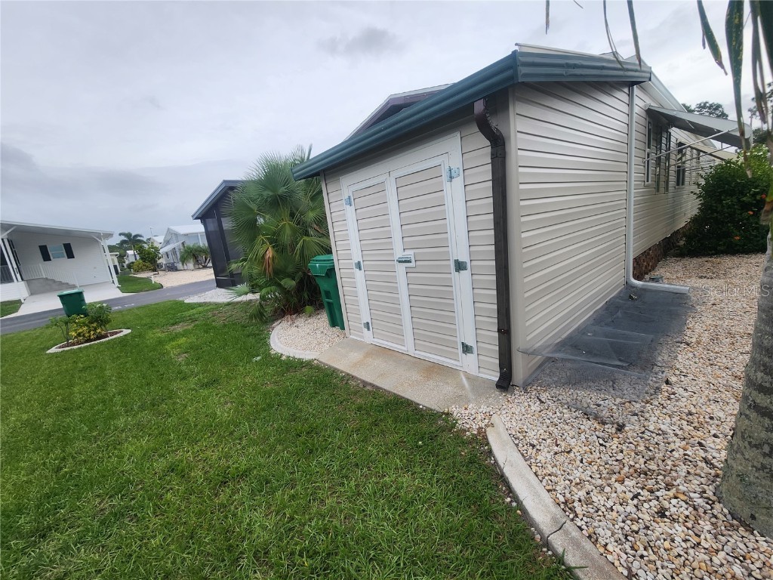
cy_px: 290
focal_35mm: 13
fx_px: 290
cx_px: 386
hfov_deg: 106.2
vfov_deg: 89.9
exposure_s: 1/323
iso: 50
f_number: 2.2
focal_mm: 2.2
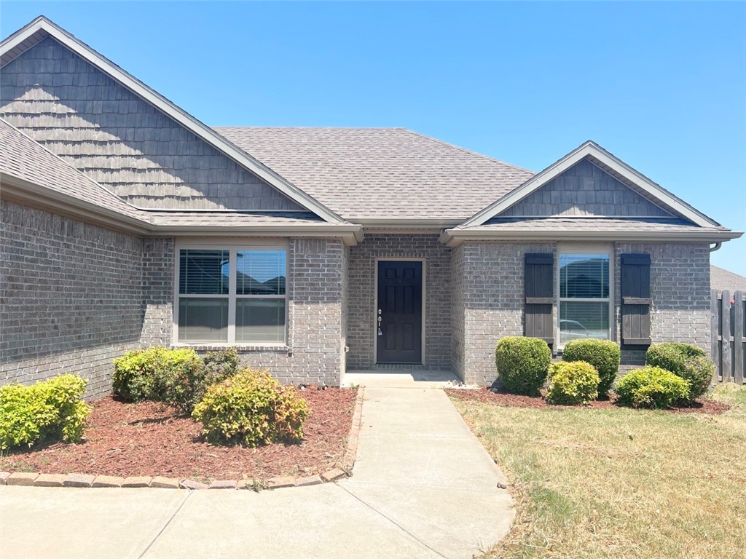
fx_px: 560
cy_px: 280
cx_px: 373
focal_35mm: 26
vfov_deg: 53.1
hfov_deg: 67.3
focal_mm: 5.7
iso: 50
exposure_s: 1/2299
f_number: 1.5
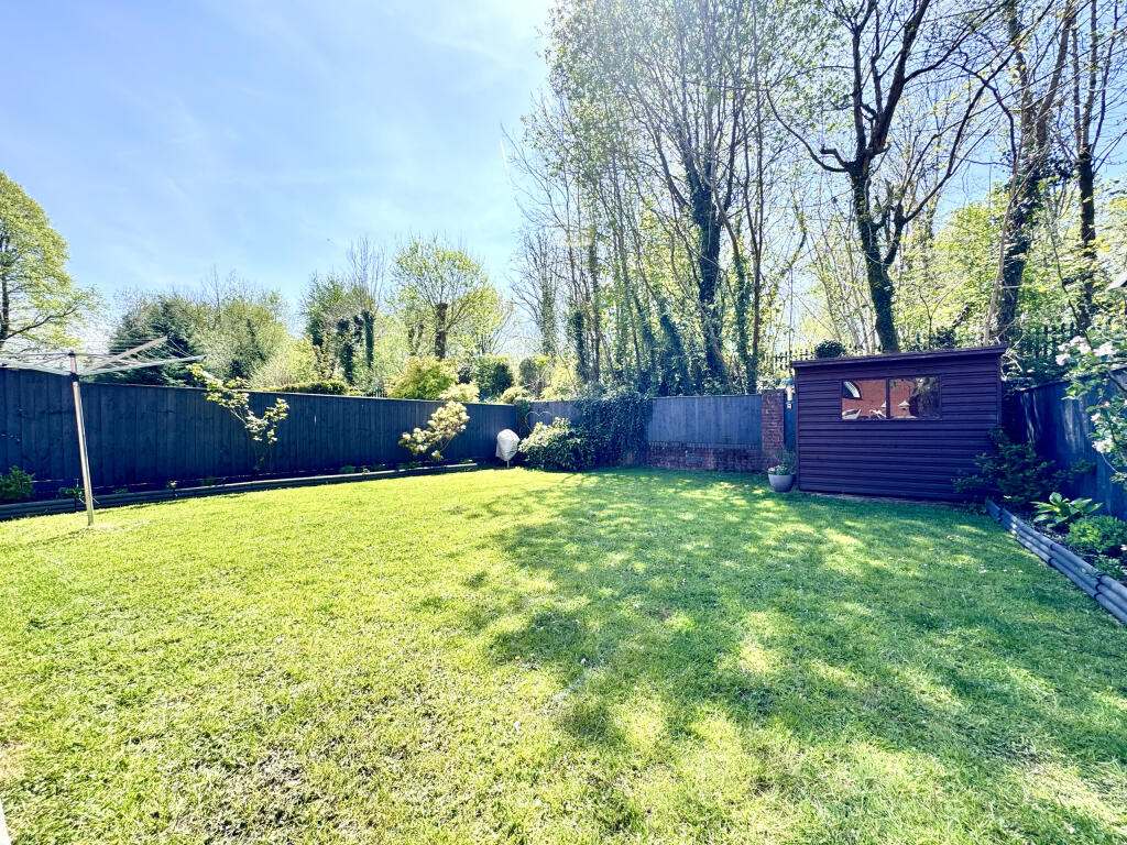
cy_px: 422
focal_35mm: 14
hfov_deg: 102.1
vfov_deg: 85.7
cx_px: 564
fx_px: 456
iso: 40
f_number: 2.2
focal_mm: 2.22
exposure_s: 1/320
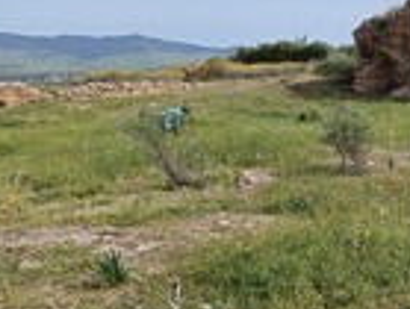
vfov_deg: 22.9
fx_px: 760
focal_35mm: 64
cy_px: 218
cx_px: 453
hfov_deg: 27.6
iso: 32
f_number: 1.8
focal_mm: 4.6
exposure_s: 1/467
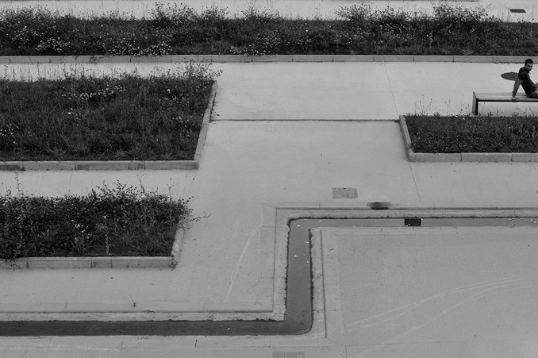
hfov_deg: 28.8
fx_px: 1040
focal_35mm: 70
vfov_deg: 19.5
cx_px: 354
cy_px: 227
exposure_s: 1/160
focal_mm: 35
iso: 200
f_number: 8
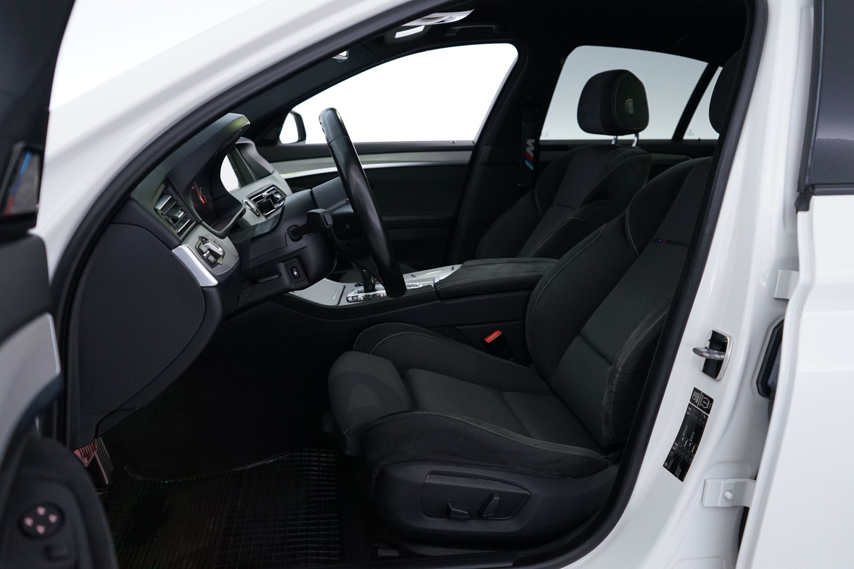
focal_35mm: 28
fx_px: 664
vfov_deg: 46.4
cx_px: 427
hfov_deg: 65.5
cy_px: 284
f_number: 3.5
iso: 2000
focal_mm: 28
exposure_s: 1/50
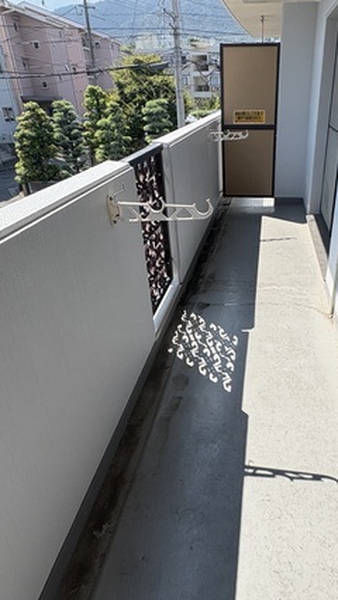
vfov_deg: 74.0
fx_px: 399
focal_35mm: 25
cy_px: 317
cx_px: 237
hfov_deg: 45.0
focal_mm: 2.22
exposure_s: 1/1094
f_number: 2.2
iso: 50
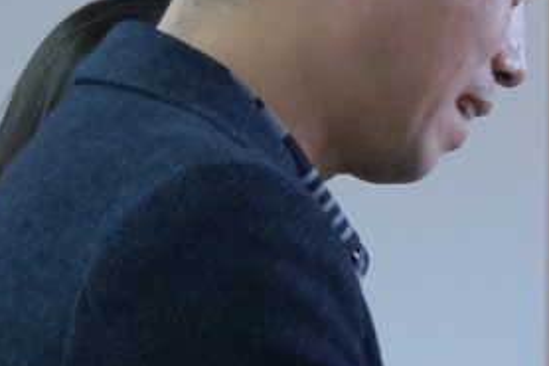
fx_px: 4603
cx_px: 1019
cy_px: 520
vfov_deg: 4.5
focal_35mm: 302
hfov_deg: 6.7
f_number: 4
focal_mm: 37.6
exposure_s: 1/125
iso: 3200
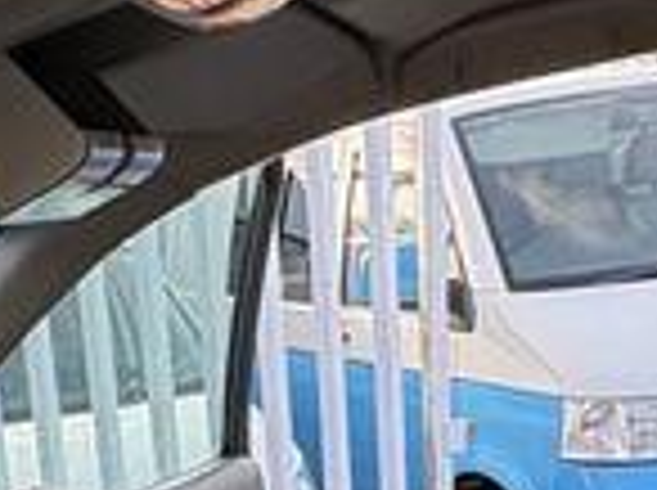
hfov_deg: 22.2
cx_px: 45
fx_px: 1630
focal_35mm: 86
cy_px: 872
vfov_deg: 15.0
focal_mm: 2.22
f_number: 2.2
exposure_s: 1/155
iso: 50
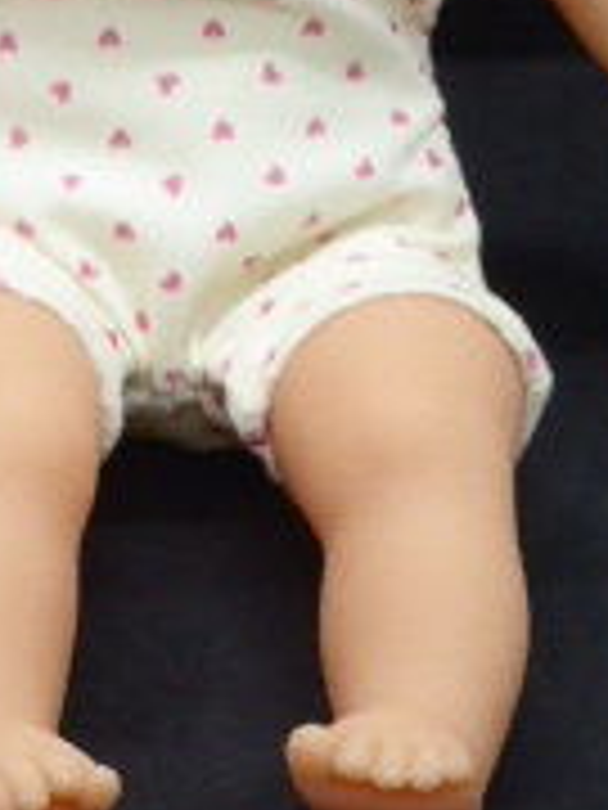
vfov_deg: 9.7
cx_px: -266
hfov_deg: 7.2
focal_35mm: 203
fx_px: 4754
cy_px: 252
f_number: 4.6
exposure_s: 1/50
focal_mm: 9.7
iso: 400
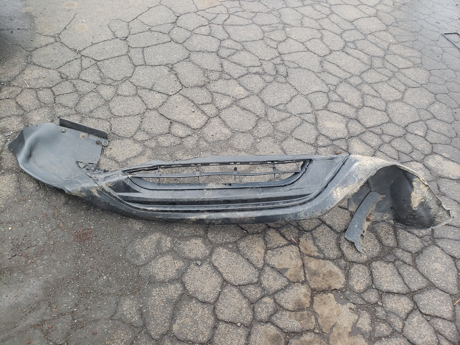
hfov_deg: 67.3
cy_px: 172
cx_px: 230
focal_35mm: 26
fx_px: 346
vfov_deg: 53.1
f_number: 1.5
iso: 66
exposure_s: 1/120
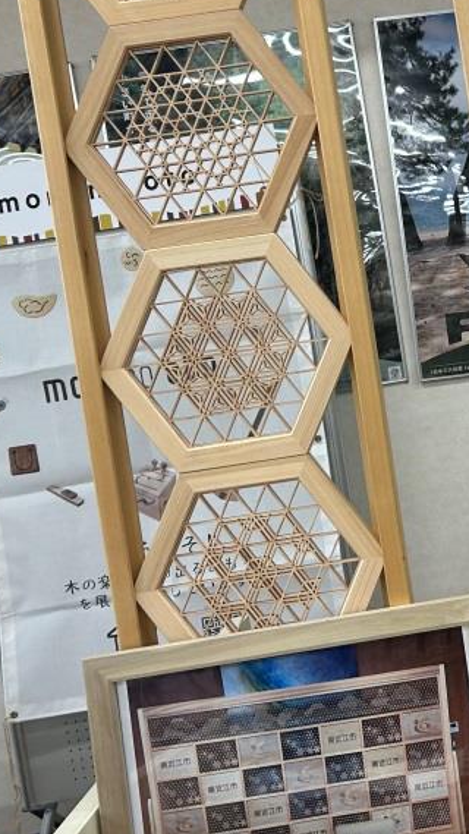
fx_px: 1128
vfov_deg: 40.3
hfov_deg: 22.4
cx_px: 497
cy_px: 306
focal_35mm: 51
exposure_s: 1/120
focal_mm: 5.7
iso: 64
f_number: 1.5
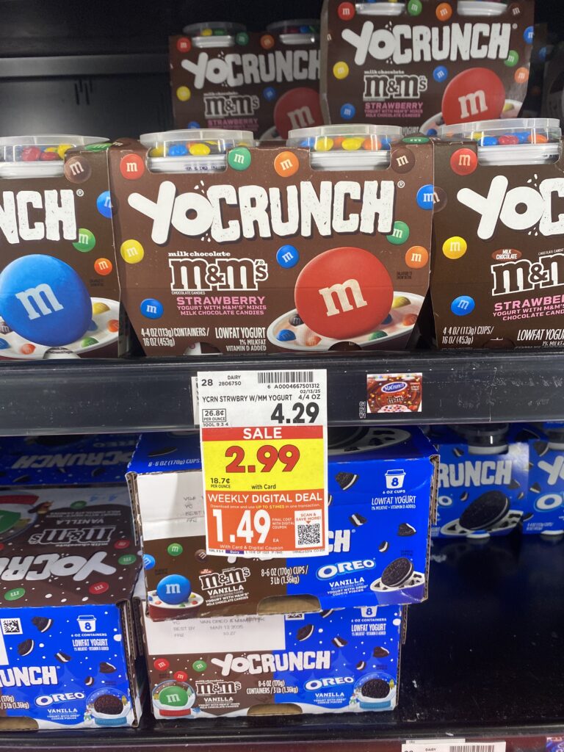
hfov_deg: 53.1
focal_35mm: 26
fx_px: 565
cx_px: 282
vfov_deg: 67.3
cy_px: 376
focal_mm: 4.25
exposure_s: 1/121
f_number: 1.8
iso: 100
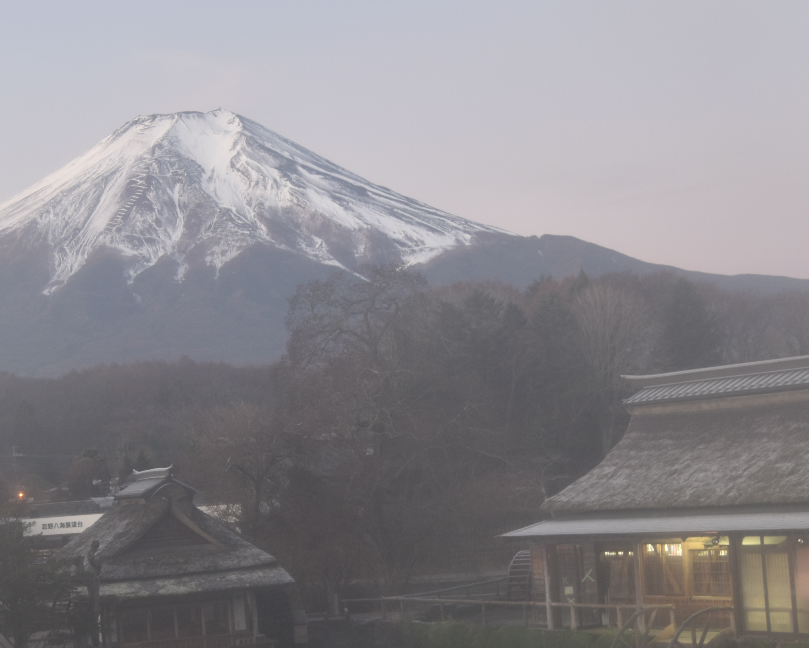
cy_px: 438
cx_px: 305
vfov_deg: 19.9
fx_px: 1840
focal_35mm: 77
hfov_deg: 24.7
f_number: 4.2
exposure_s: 1/2.5
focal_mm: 31
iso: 200
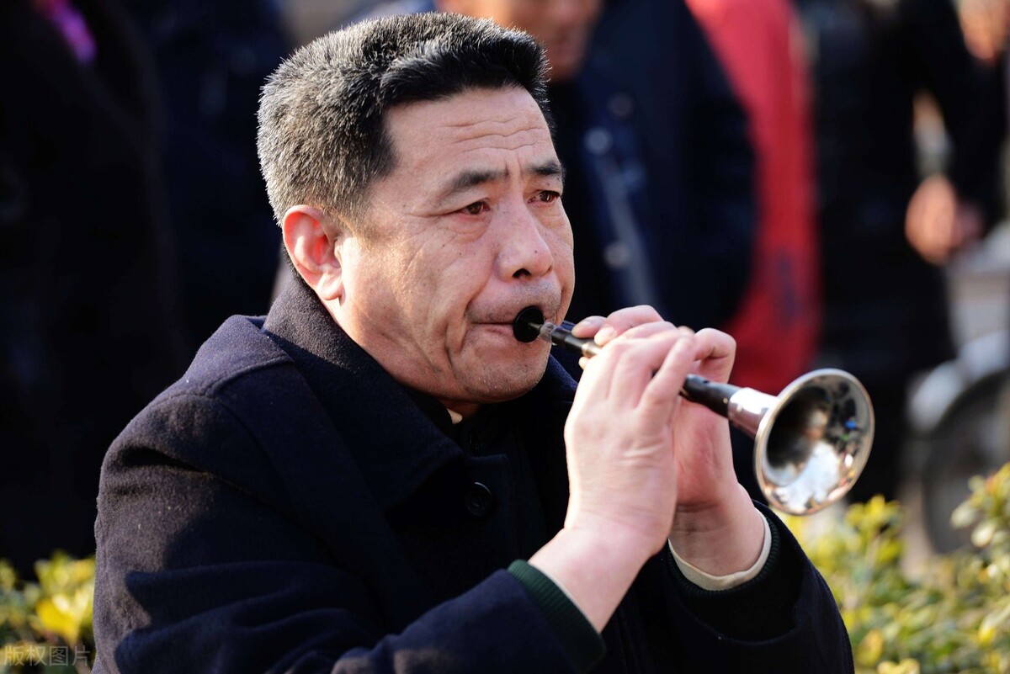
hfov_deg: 10.3
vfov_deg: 6.9
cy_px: 337
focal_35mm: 200
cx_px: 505
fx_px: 5613
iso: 100
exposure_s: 1/100
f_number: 5
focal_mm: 200
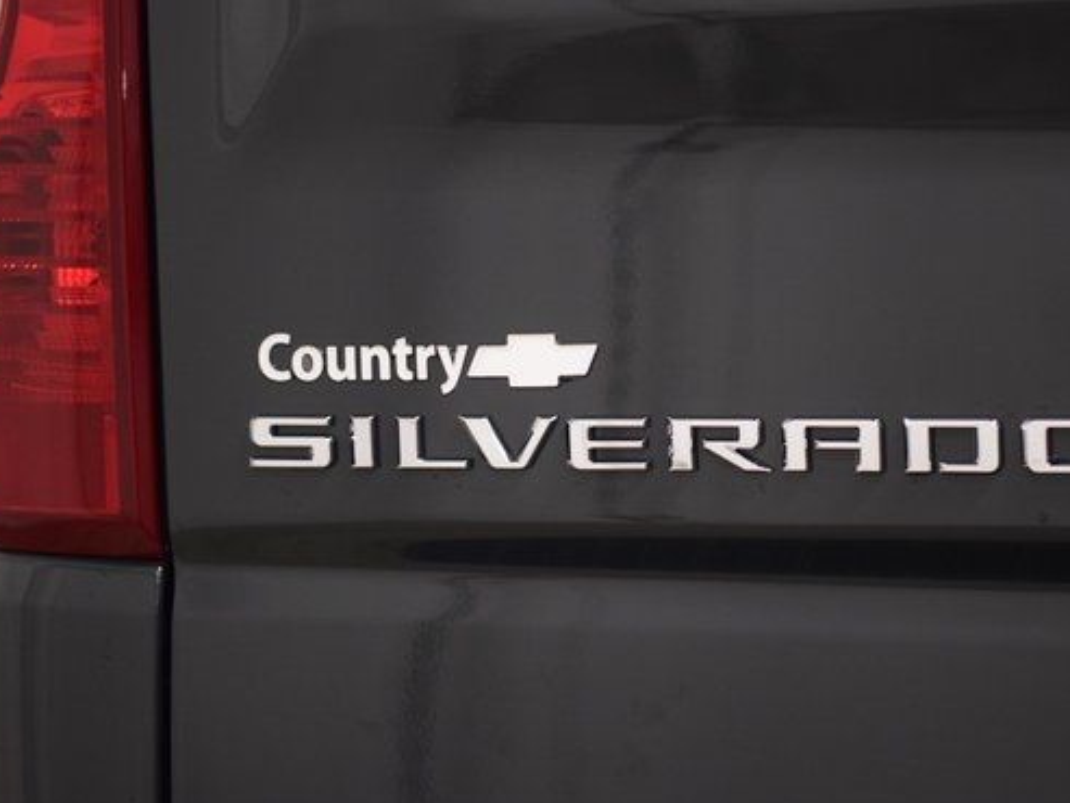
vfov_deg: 12.2
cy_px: 355
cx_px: 627
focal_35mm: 122
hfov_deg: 16.2
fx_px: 3760
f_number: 2.8
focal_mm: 65
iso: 1600
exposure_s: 1/80
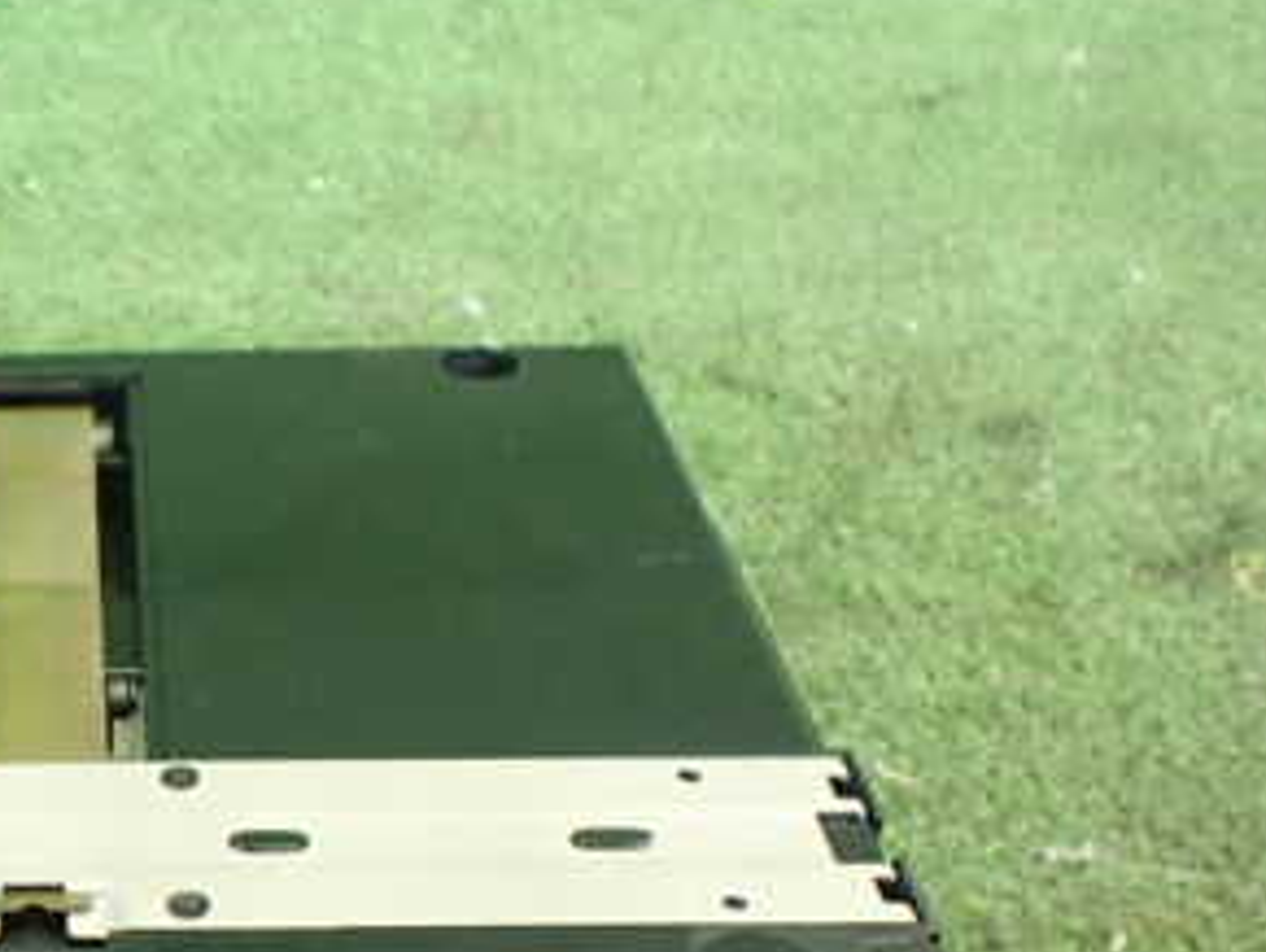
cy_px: 886
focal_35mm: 62
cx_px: -9
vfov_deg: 23.0
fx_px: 2269
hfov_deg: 29.1
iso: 1000
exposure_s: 1/30
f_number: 2.3
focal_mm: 5.4
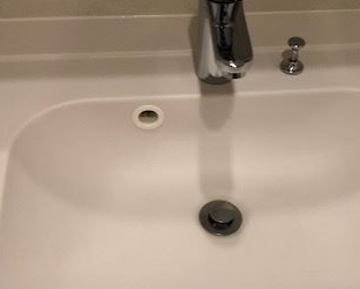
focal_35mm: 56
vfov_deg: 27.1
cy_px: 165
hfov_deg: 33.5
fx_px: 597
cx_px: 208
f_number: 1.8
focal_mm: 3.99
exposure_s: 1/33
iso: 40
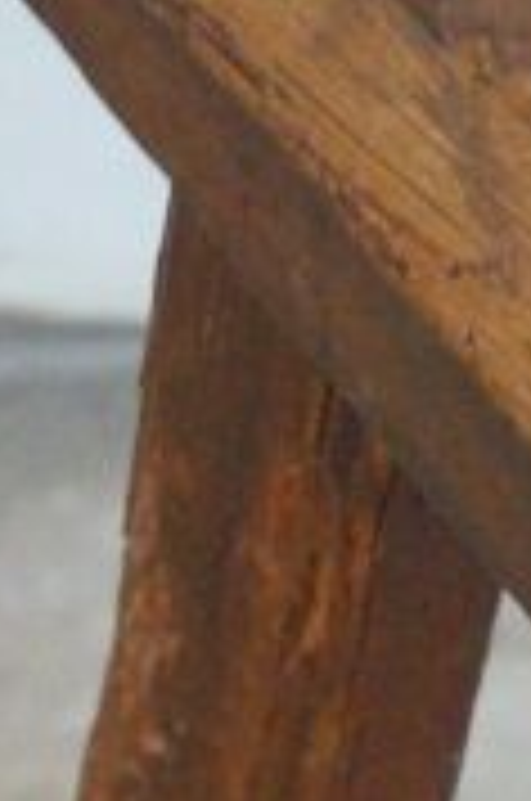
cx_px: 920
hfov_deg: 3.0
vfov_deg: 4.5
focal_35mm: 454
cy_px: 835
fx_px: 10083
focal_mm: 55
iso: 3200
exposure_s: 1/25
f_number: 5.6
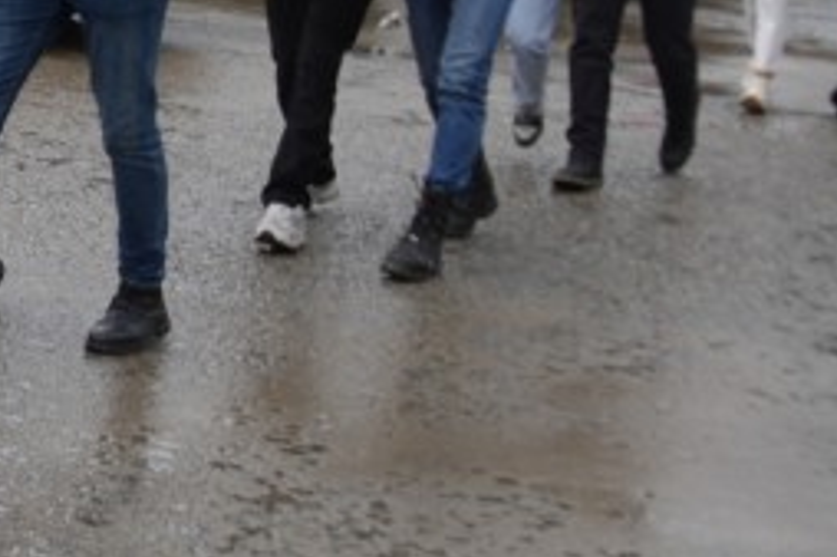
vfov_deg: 12.3
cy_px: -109
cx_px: -346
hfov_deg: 17.3
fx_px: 2533
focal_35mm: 109
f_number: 4
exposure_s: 1/200
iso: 100
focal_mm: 24
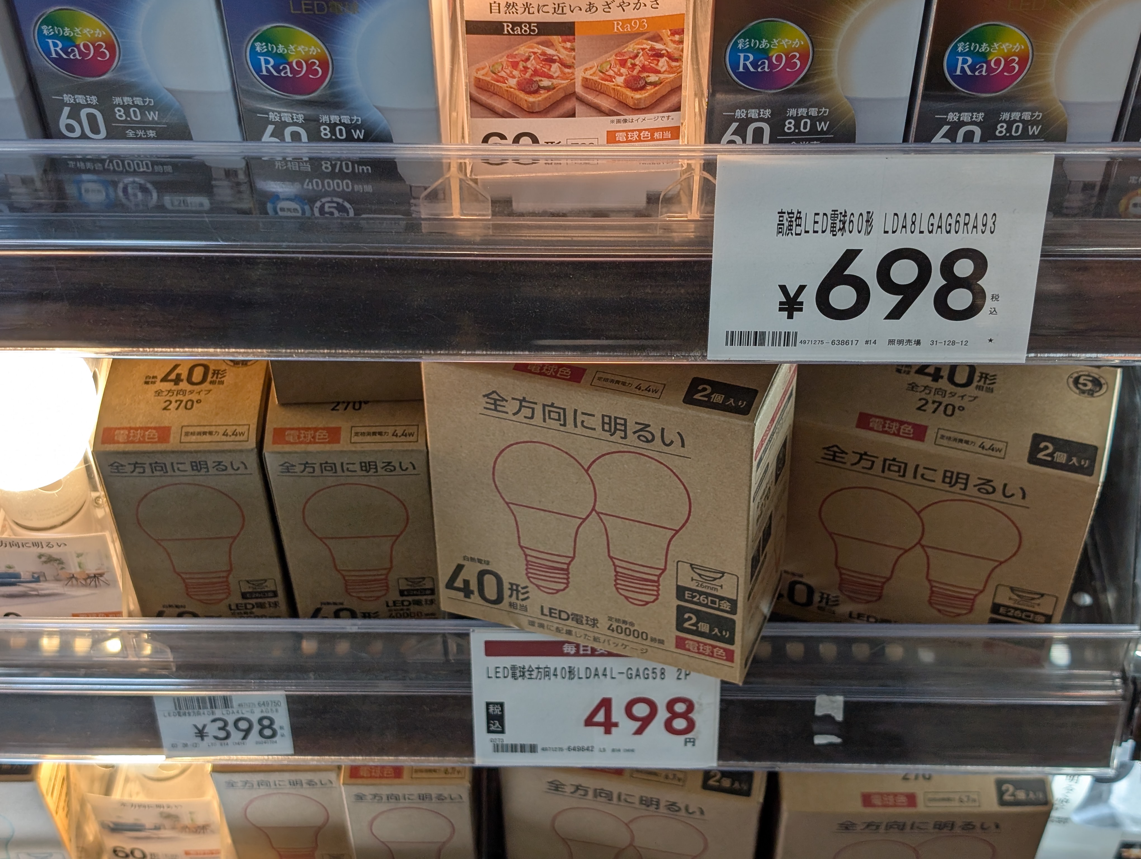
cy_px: 430
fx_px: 1617
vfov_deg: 29.7
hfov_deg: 38.9
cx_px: 570
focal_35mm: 49
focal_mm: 6.9
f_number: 1.68
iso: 23
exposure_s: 1/121
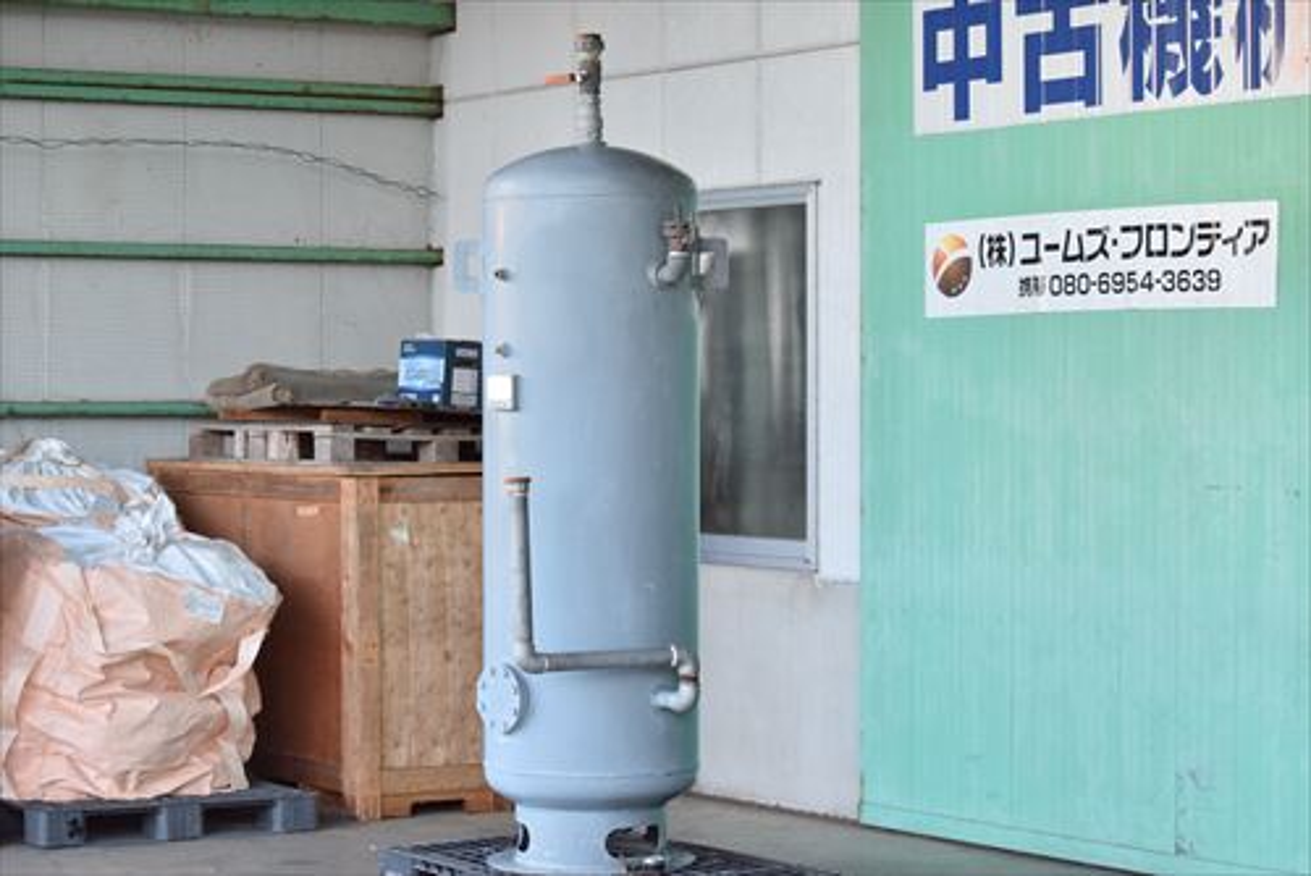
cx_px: 656
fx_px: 3006
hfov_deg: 24.6
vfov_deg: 16.6
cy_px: 438
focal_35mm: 82
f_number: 6.3
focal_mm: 55
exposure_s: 1/60
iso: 1250
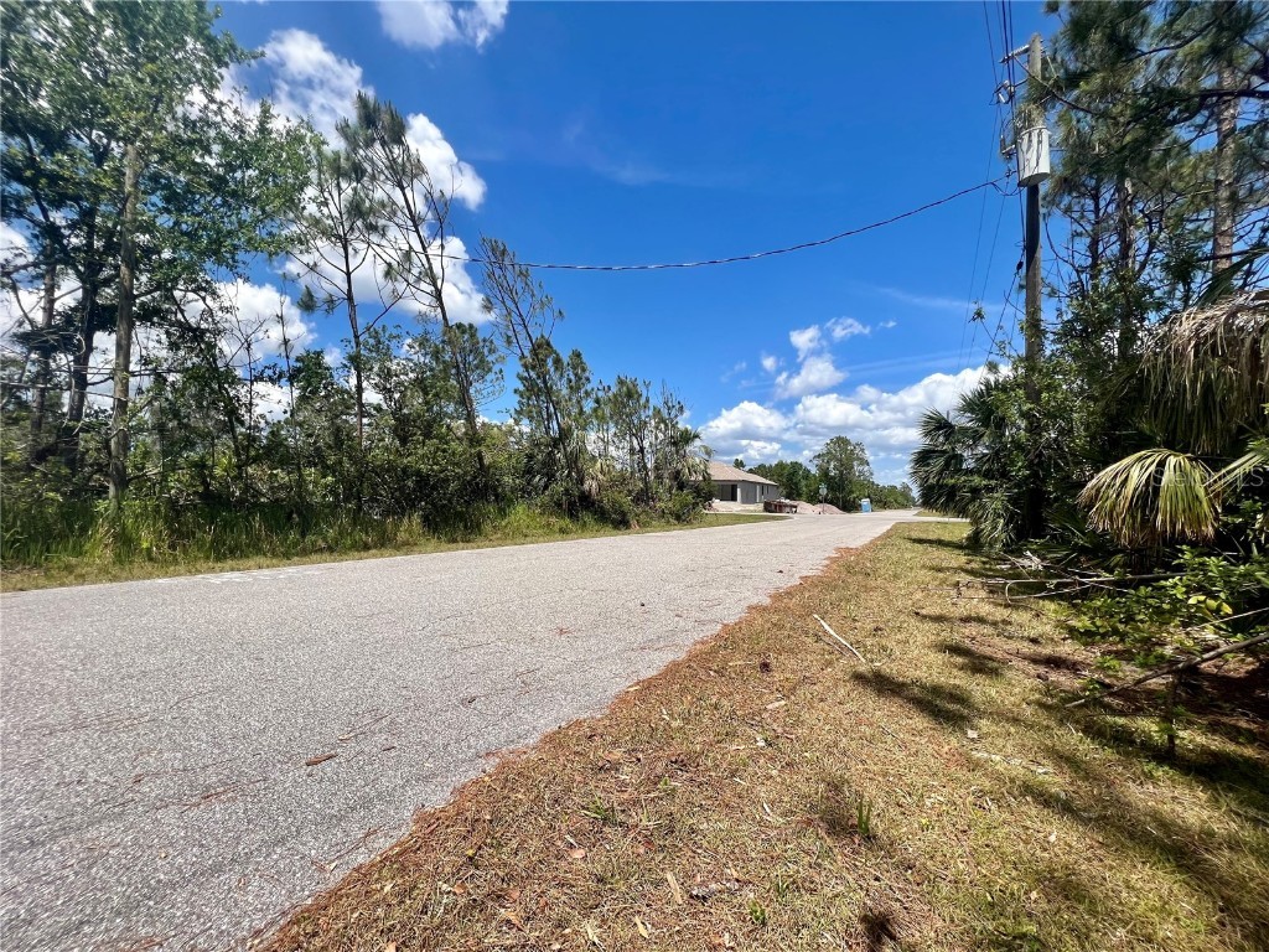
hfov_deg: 106.2
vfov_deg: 89.9
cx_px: 634
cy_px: 476
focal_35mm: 13
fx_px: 477
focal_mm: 1.57
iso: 32
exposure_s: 1/2370
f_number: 1.8
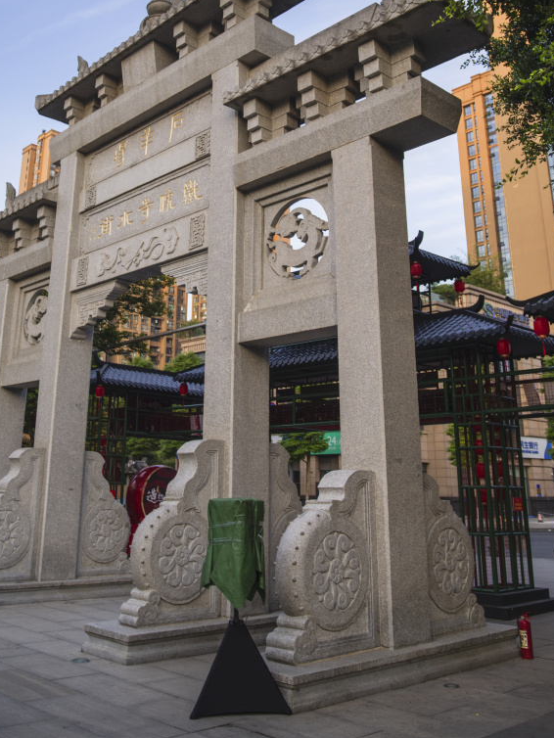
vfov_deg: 51.1
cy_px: 216
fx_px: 746
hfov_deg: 40.6
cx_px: 241
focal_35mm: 35
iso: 100
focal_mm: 28
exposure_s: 1/60
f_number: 5
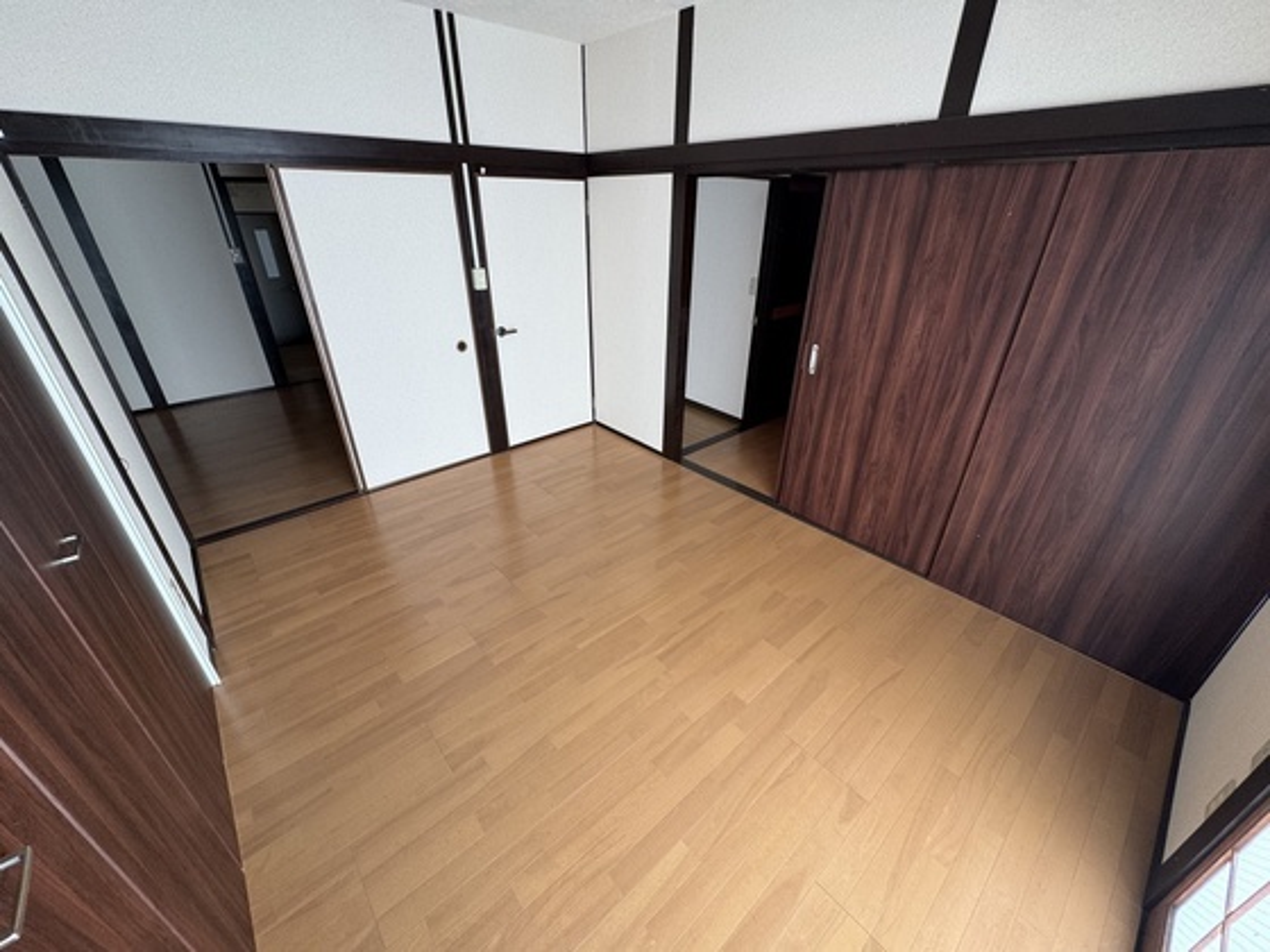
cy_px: 476
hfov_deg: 102.1
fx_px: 514
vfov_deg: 85.7
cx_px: 635
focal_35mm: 14
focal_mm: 2.22
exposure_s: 1/99
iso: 100
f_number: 2.2
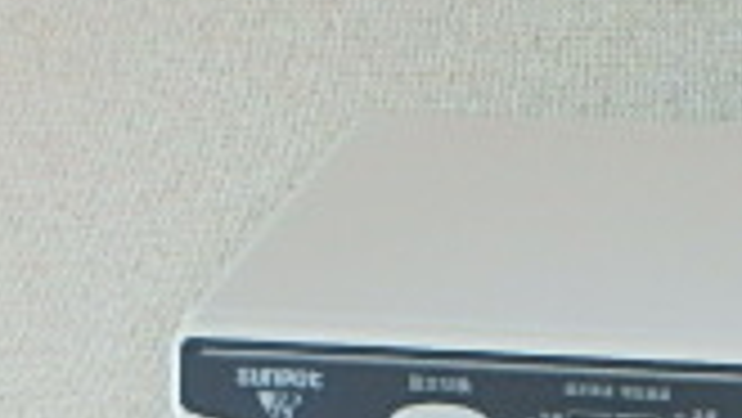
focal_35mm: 89
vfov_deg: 11.1
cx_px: 755
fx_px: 1752
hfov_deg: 22.9
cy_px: 1043
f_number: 3.5
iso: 200
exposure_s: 1/50
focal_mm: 3.7
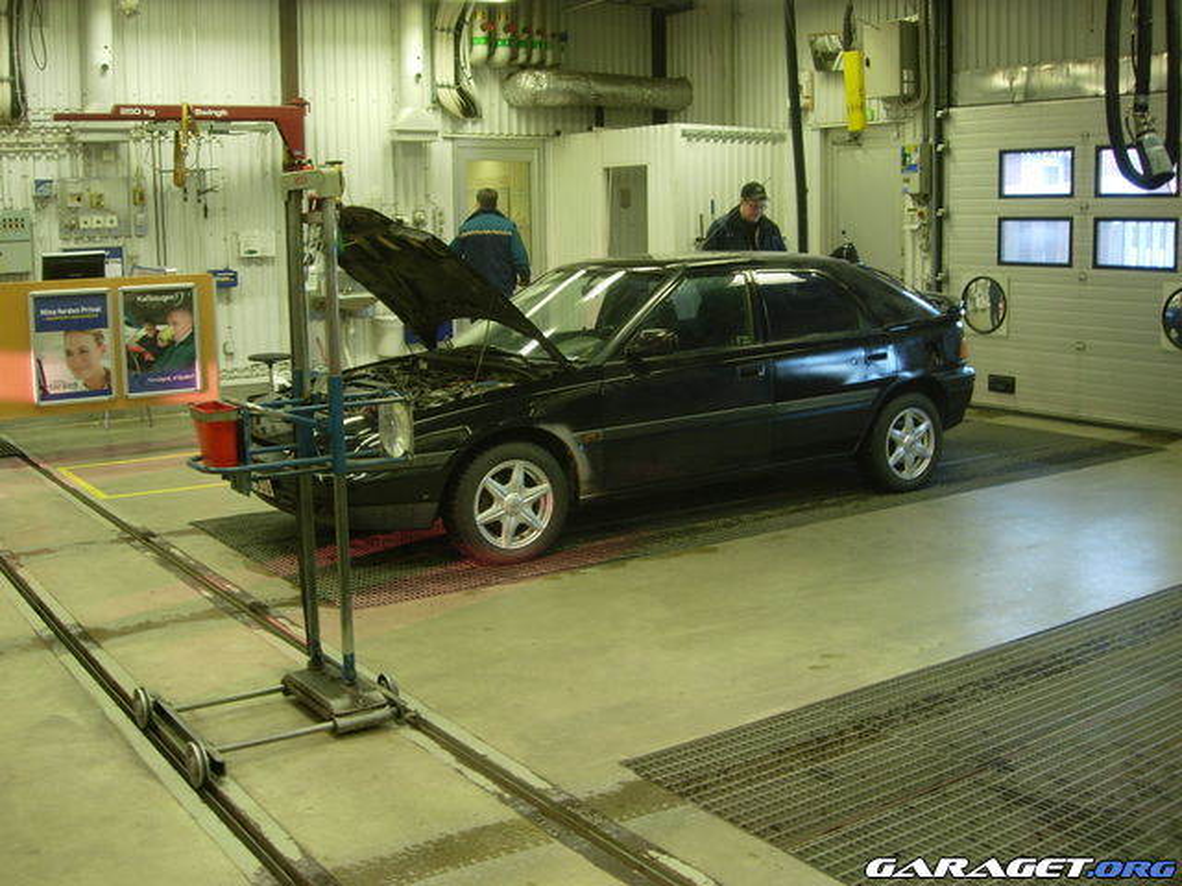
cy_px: 443
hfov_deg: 49.0
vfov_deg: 37.7
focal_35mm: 38
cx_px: 591
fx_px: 1298
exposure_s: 1/22.6
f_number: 2.8
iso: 79
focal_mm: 7.8
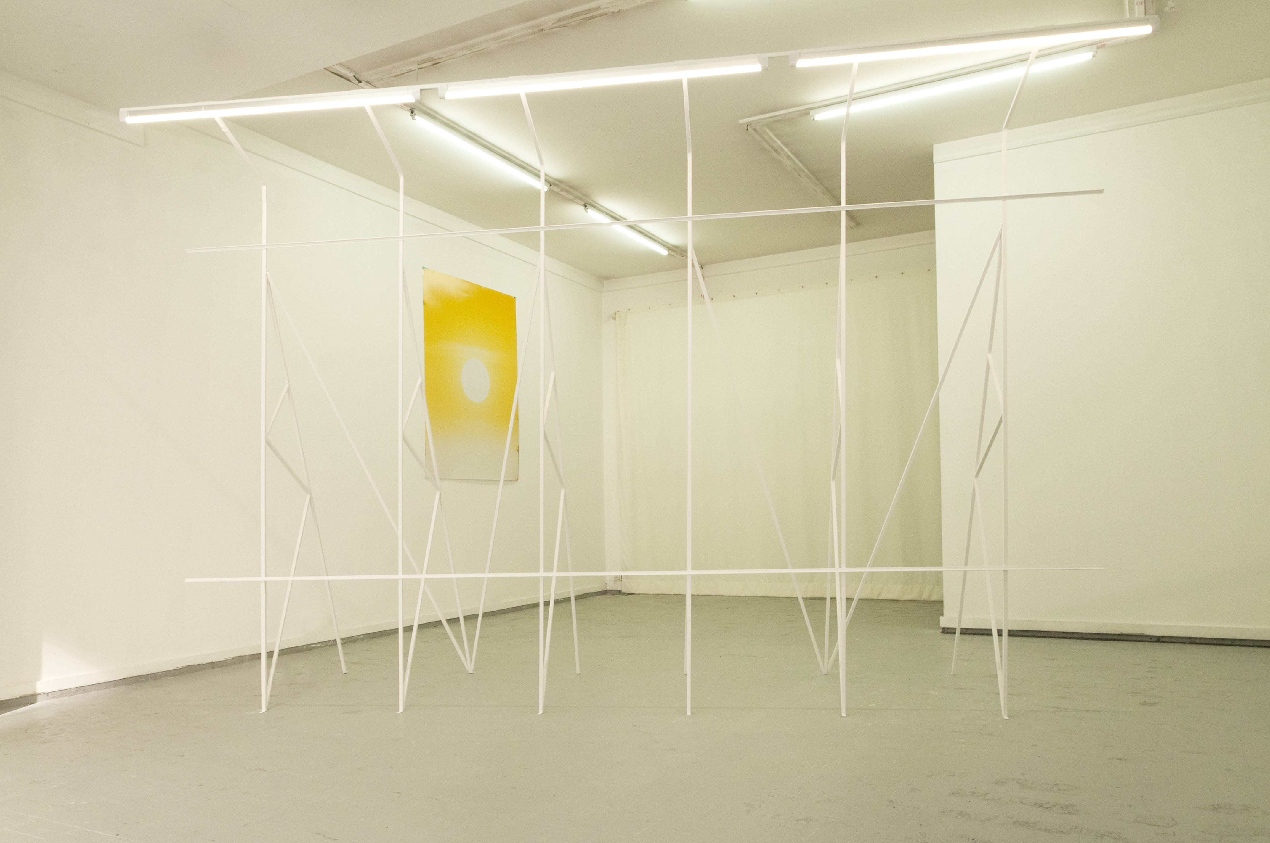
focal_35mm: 24
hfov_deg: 73.8
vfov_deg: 53.0
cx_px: 635
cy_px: 422
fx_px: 846
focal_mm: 16
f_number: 5.6
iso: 640
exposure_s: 1/160
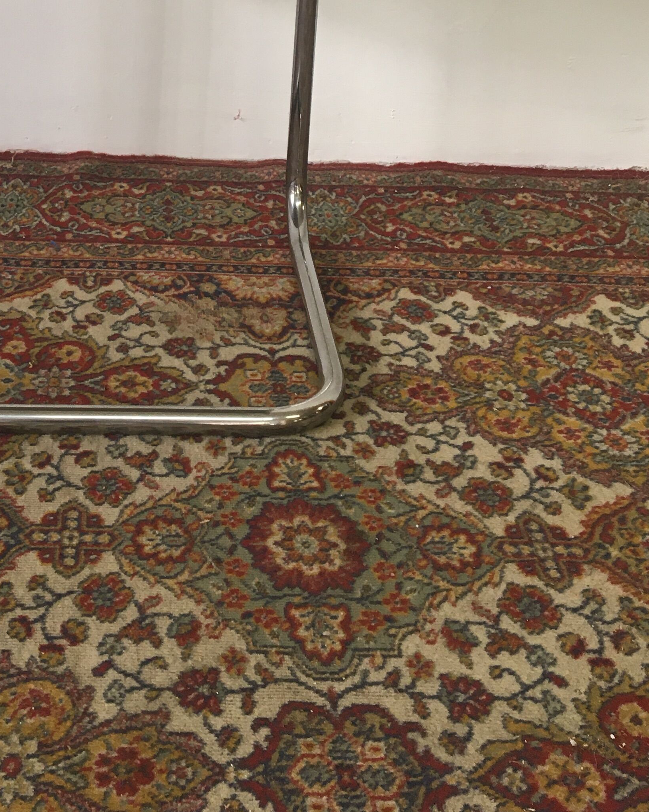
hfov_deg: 26.7
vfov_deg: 31.3
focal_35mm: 56
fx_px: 1345
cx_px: 142
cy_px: 13
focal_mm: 4.15
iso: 64
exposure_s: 1/33
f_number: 2.2
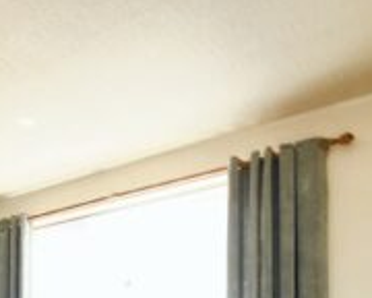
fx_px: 495
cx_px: -136
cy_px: 388
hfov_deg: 30.3
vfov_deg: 27.7
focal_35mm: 45
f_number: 4.5
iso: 100
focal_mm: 10
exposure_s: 1/3.33
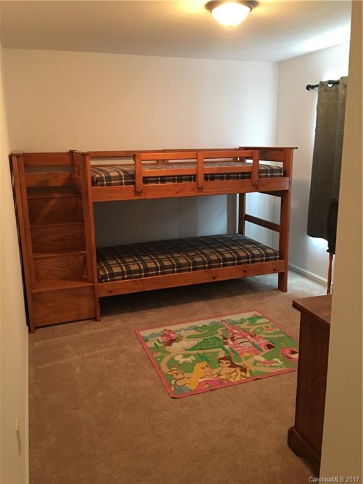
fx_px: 405
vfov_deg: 61.7
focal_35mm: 29
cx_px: 182
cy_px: 242
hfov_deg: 48.2
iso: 80
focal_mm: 4.15
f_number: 2.2
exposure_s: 1/4
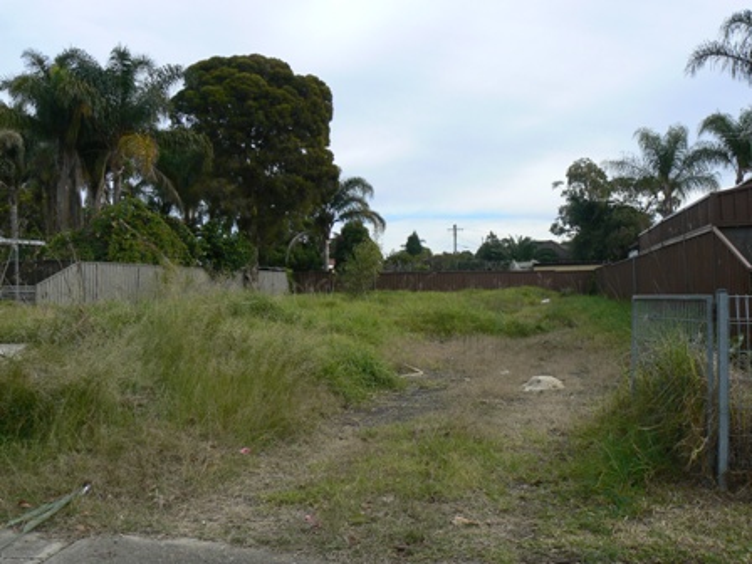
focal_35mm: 36
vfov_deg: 39.7
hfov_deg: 51.4
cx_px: 376
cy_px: 282
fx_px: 782
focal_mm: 6
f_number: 5.6
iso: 80
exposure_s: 1/320
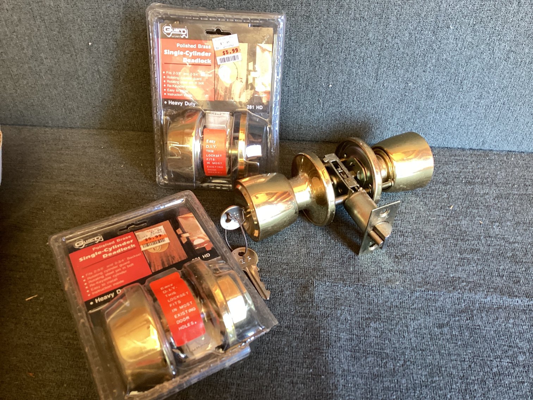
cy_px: 200
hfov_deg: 58.3
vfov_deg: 45.4
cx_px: 266
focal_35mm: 31
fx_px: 477
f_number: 2.4
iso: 160
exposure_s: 1/50
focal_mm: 3.3
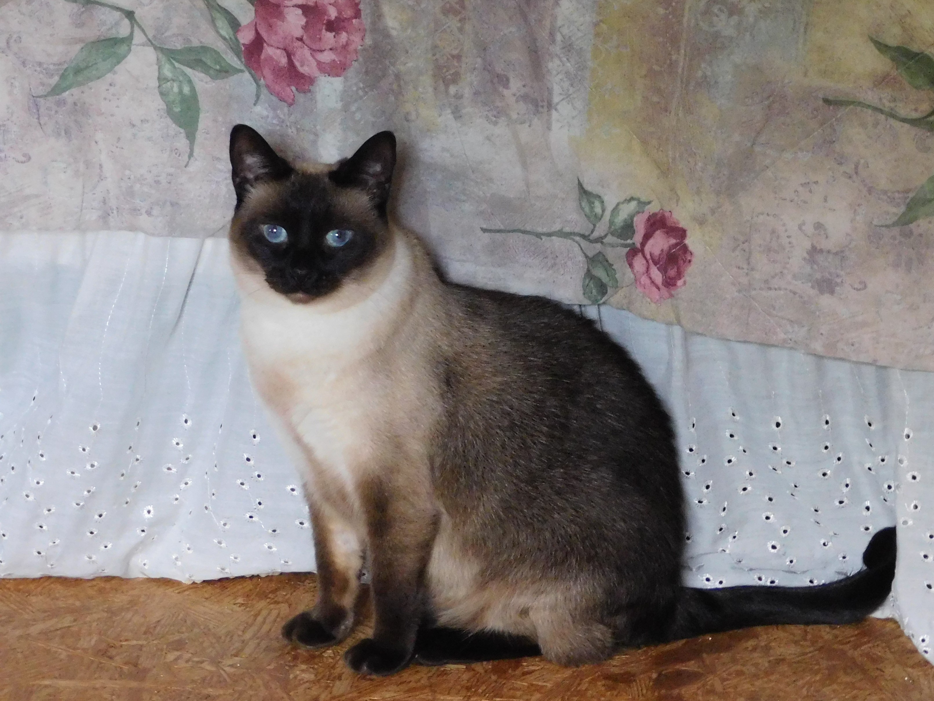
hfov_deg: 19.8
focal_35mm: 99
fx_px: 2671
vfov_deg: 14.9
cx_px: 467
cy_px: 350
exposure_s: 1/20
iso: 800
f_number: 4.6
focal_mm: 17.6
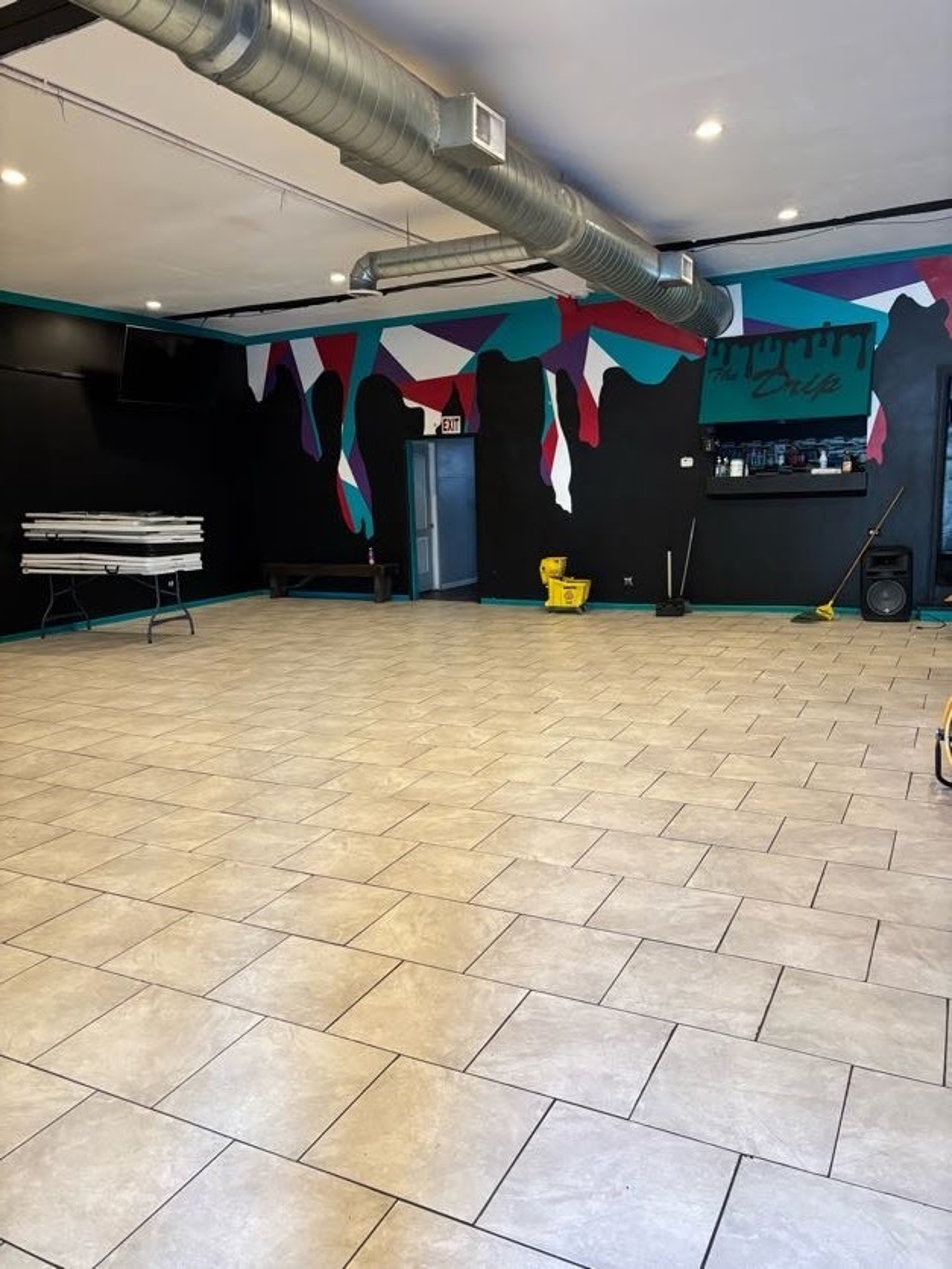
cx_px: 476
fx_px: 953
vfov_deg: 67.3
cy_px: 634
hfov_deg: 53.1
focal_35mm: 26
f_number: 1.6
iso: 320
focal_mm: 5.96
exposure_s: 1/60
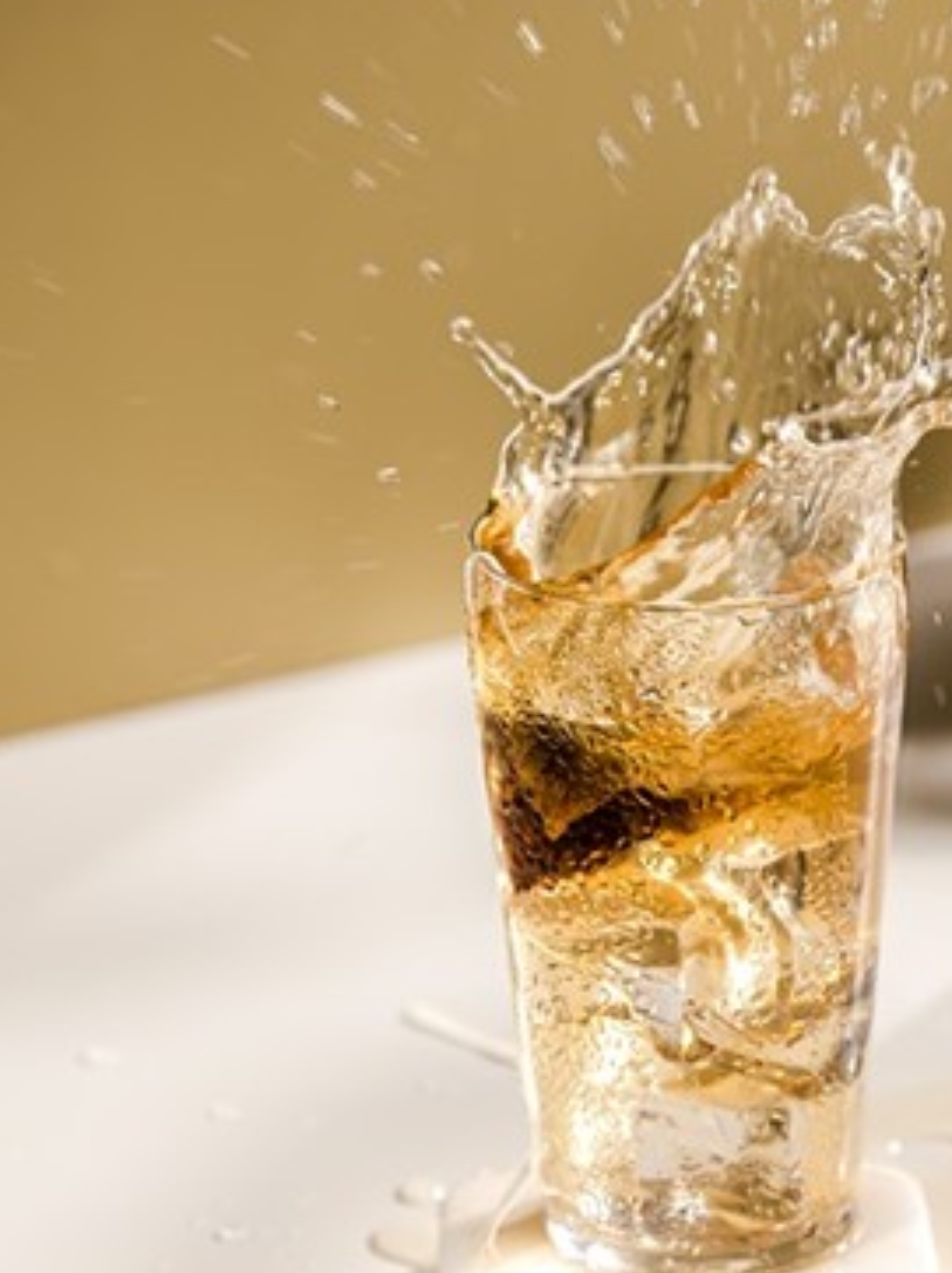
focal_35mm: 243
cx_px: 1071
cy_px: 832
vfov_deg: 8.1
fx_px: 8921
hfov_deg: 6.1
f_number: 4.5
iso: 200
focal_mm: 122
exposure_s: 1/250
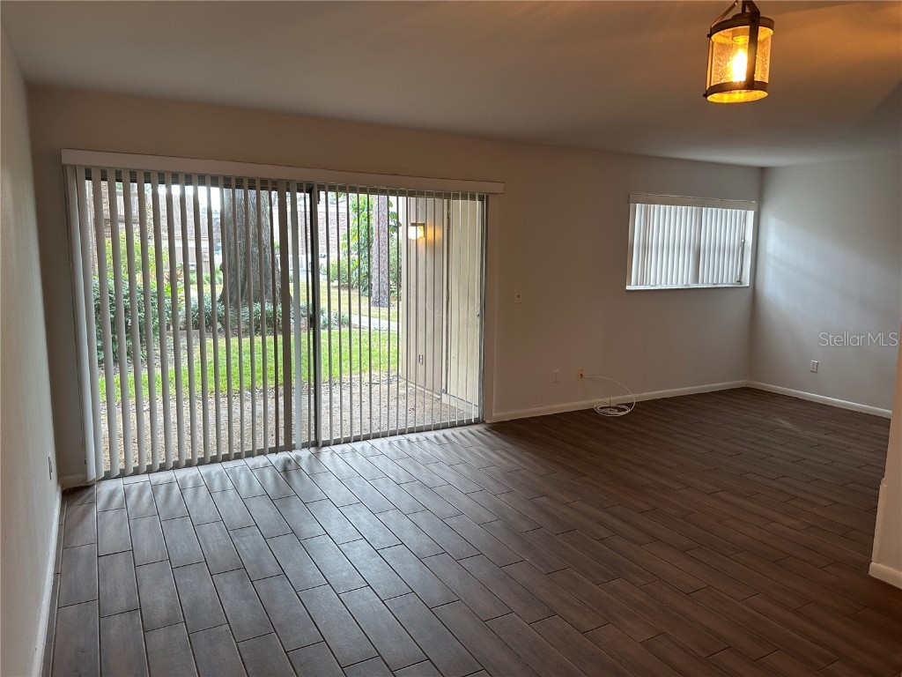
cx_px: 451
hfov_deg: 71.6
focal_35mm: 24
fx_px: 625
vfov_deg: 56.8
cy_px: 338
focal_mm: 6.86
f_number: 1.78
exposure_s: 1/120
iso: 125
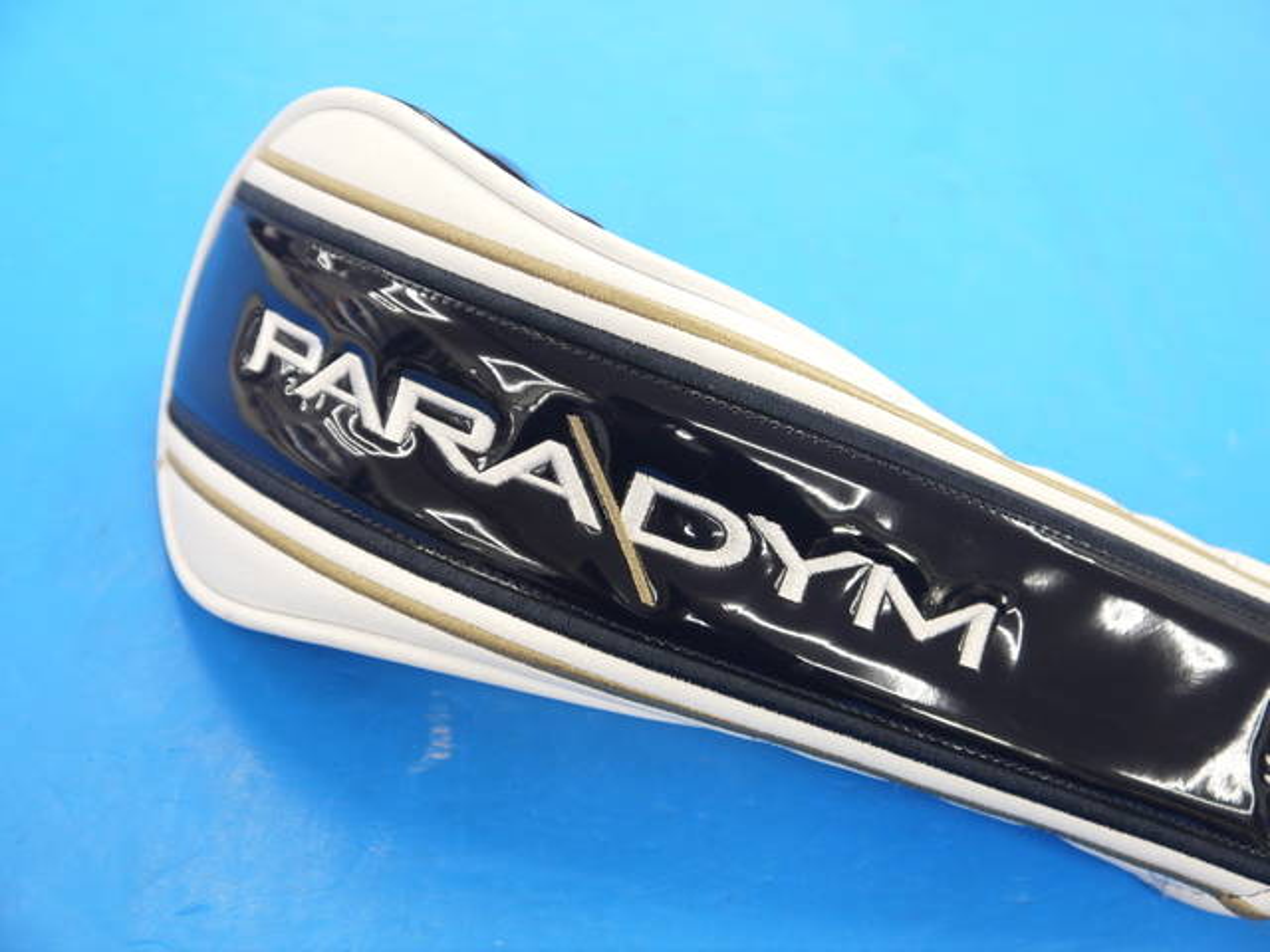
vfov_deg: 29.1
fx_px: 1834
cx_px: 635
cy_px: 476
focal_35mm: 50
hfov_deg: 38.2
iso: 320
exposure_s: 1/60
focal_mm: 25
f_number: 4.6
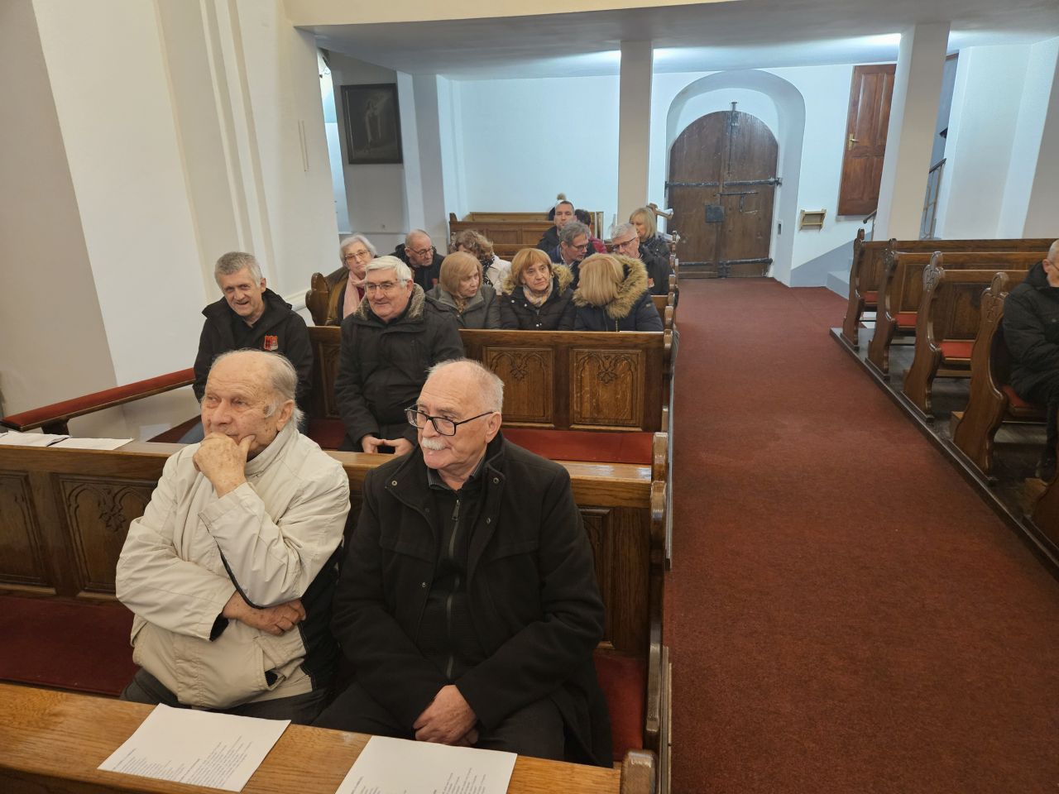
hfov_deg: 73.9
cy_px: 397
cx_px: 530
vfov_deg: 58.9
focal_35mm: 23
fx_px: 704
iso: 640
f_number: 1.8
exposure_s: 1/50
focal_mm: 5.4
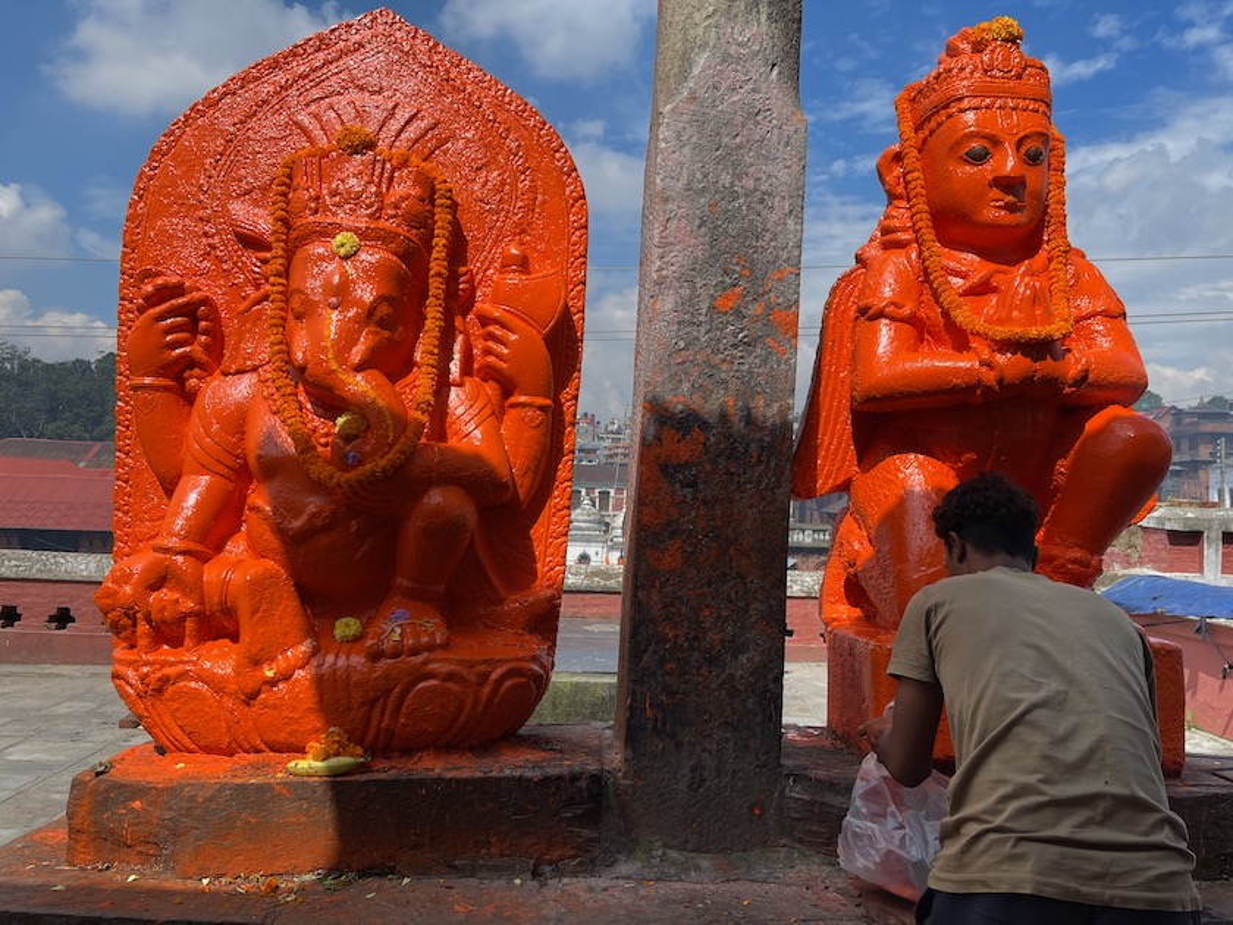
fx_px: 926
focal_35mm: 26
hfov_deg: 67.3
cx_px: 616
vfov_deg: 53.1
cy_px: 462
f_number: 1.6
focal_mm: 5.1
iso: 32
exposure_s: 1/2660
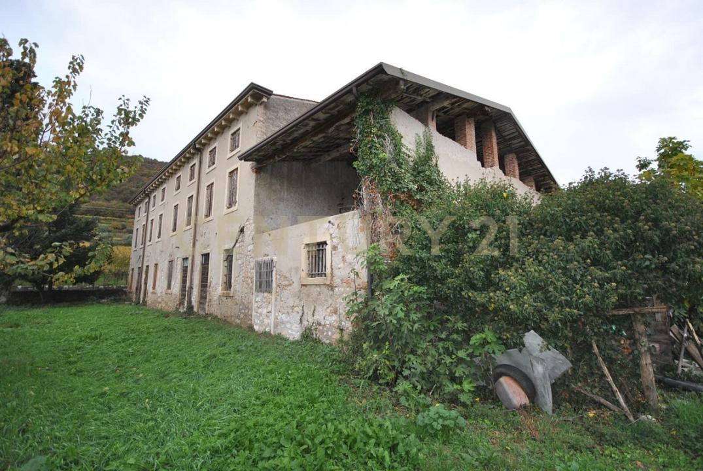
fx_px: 293
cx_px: 352
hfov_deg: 100.3
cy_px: 236
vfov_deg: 77.5
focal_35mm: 15
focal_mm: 10
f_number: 4
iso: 110
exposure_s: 1/125
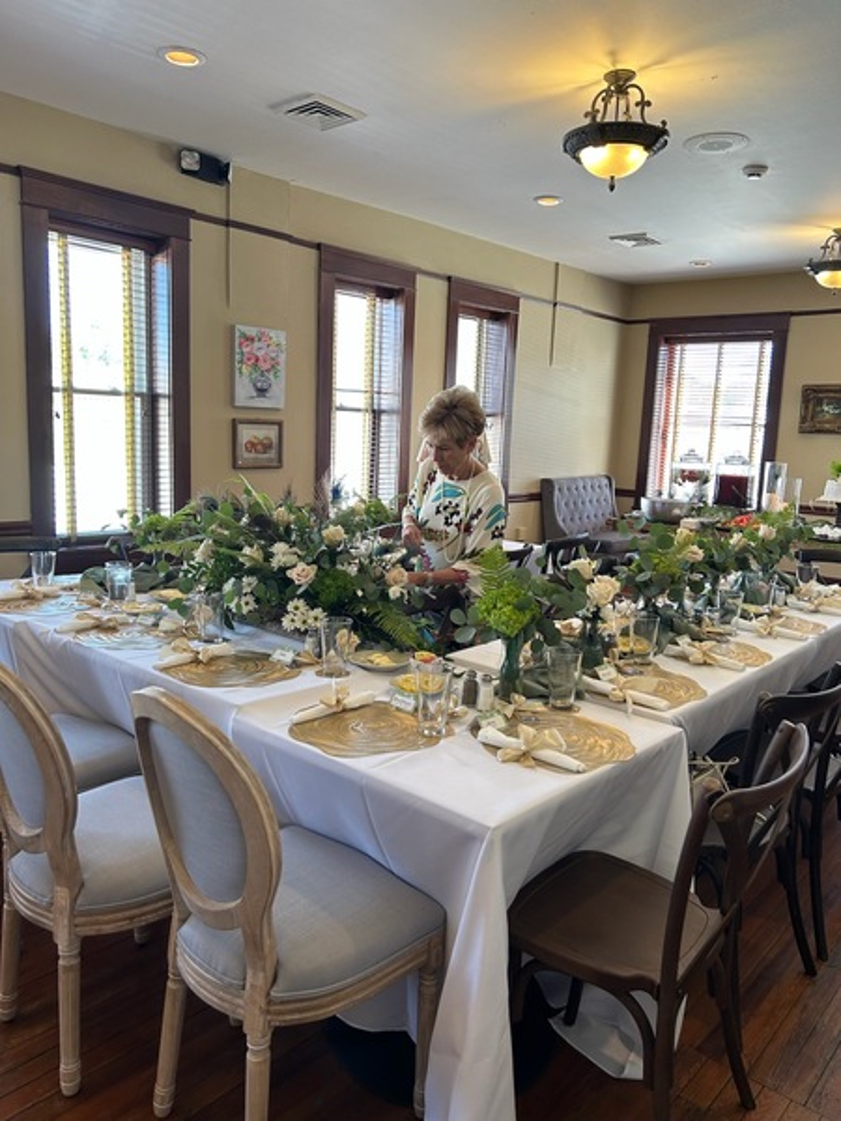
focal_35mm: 26
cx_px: 420
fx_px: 842
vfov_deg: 67.3
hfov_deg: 53.1
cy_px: 560
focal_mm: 5.7
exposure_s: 1/60
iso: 80
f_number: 1.5
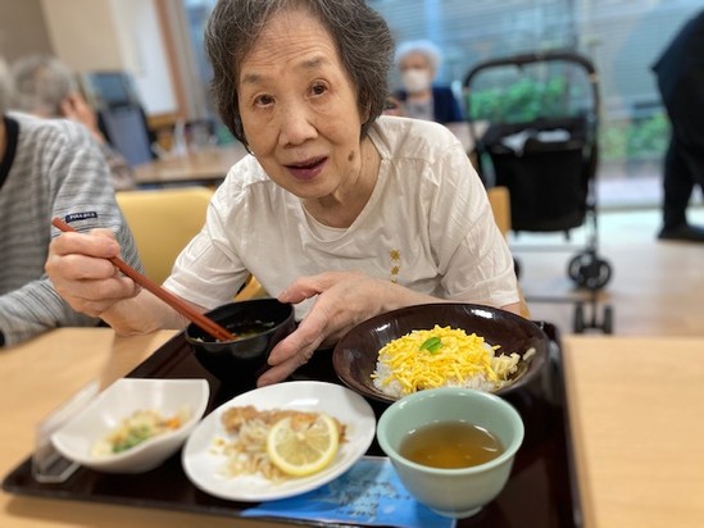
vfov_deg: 49.8
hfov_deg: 63.4
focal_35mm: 28
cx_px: 352
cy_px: 264
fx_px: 570
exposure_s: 1/60
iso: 80
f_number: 1.8
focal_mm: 3.99
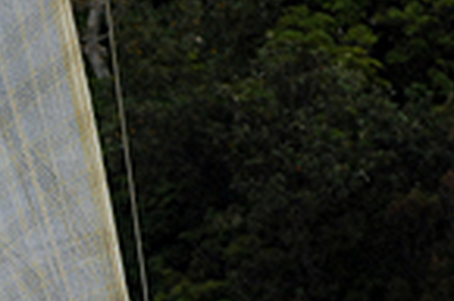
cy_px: 569
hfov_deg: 1.8
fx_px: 14081
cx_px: -260
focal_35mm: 1119
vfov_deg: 1.2
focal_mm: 180
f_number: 6.7
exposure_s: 1/1000
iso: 400
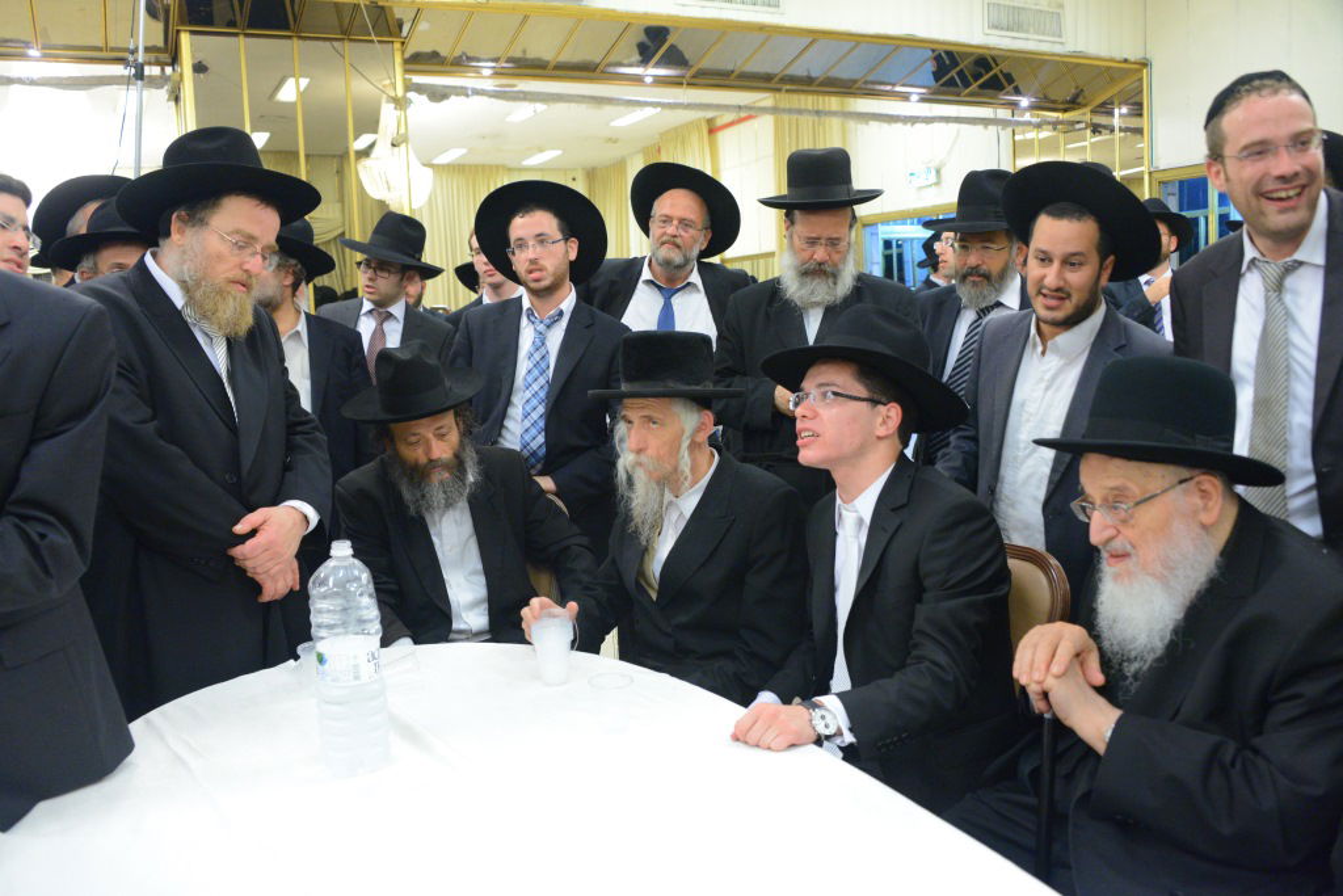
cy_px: 448
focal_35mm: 28
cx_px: 672
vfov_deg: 46.4
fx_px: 1045
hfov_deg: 65.5
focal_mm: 28
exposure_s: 1/80
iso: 4000
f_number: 4.5
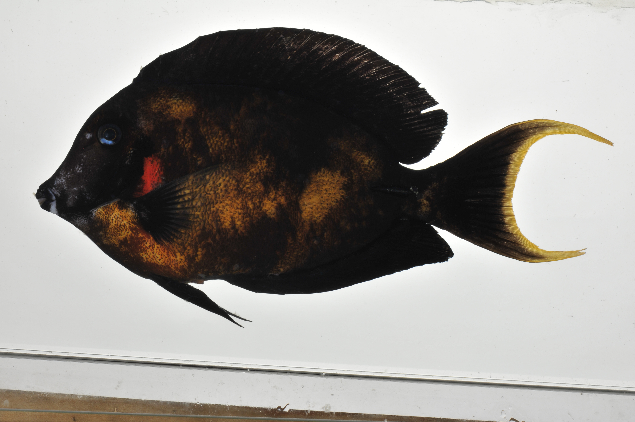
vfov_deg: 8.7
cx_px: 318
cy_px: 211
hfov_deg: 13.1
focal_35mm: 158
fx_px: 2775
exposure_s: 1/60
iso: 200
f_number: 22
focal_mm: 105
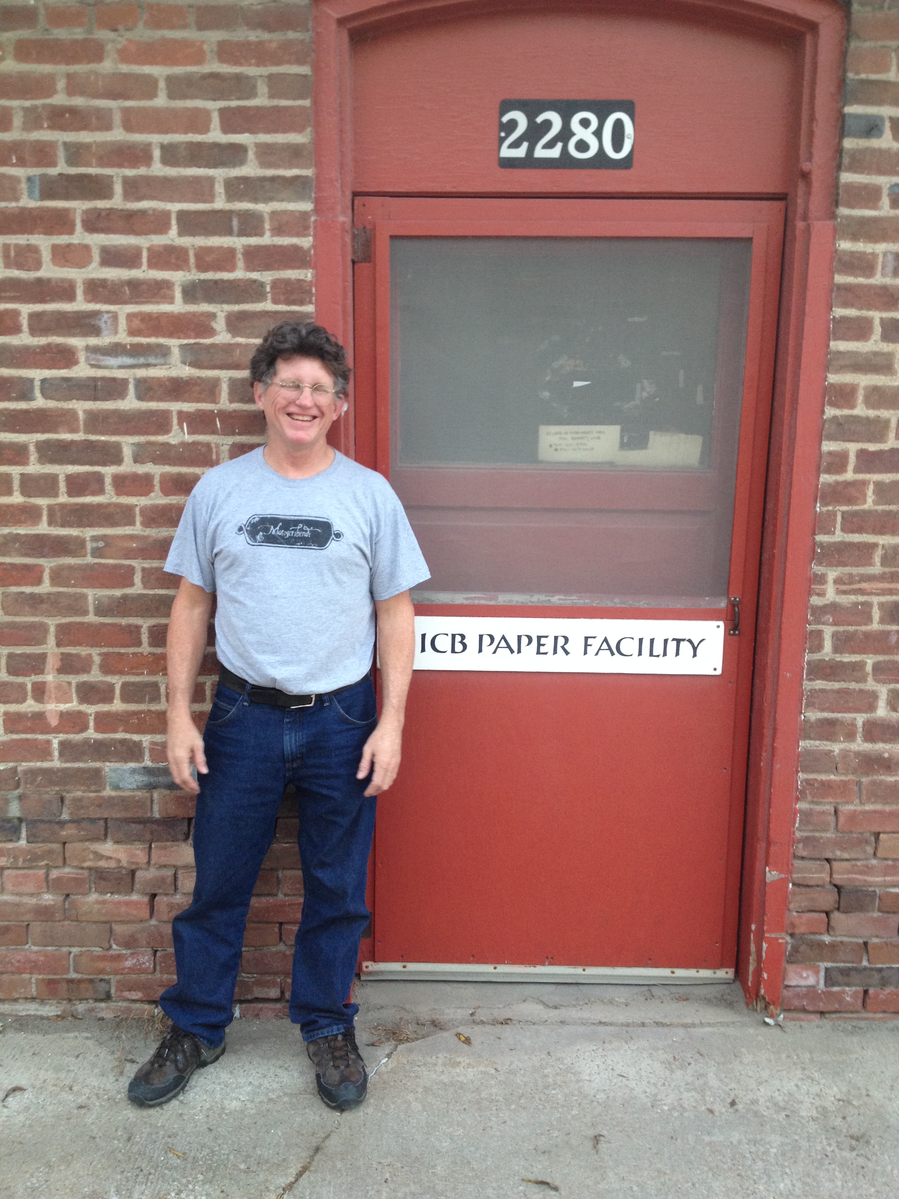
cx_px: 450
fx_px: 1212
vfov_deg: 52.6
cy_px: 600
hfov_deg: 40.7
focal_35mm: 35
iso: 100
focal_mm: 4.28
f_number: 2.4
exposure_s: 1/20
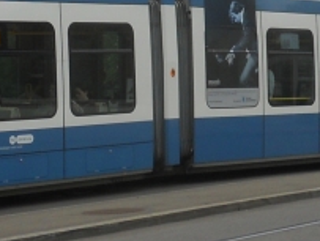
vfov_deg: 10.5
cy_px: -6
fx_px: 1306
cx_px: 170
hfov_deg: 14.0
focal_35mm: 141
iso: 80
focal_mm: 5
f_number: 2.7
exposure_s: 1/800
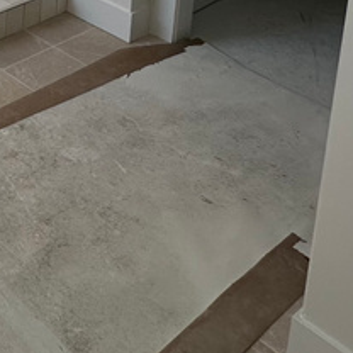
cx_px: -216
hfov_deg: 21.9
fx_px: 704
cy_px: -246
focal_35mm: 61
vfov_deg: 21.1
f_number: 2.2
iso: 50
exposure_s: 1/99
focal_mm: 2.22
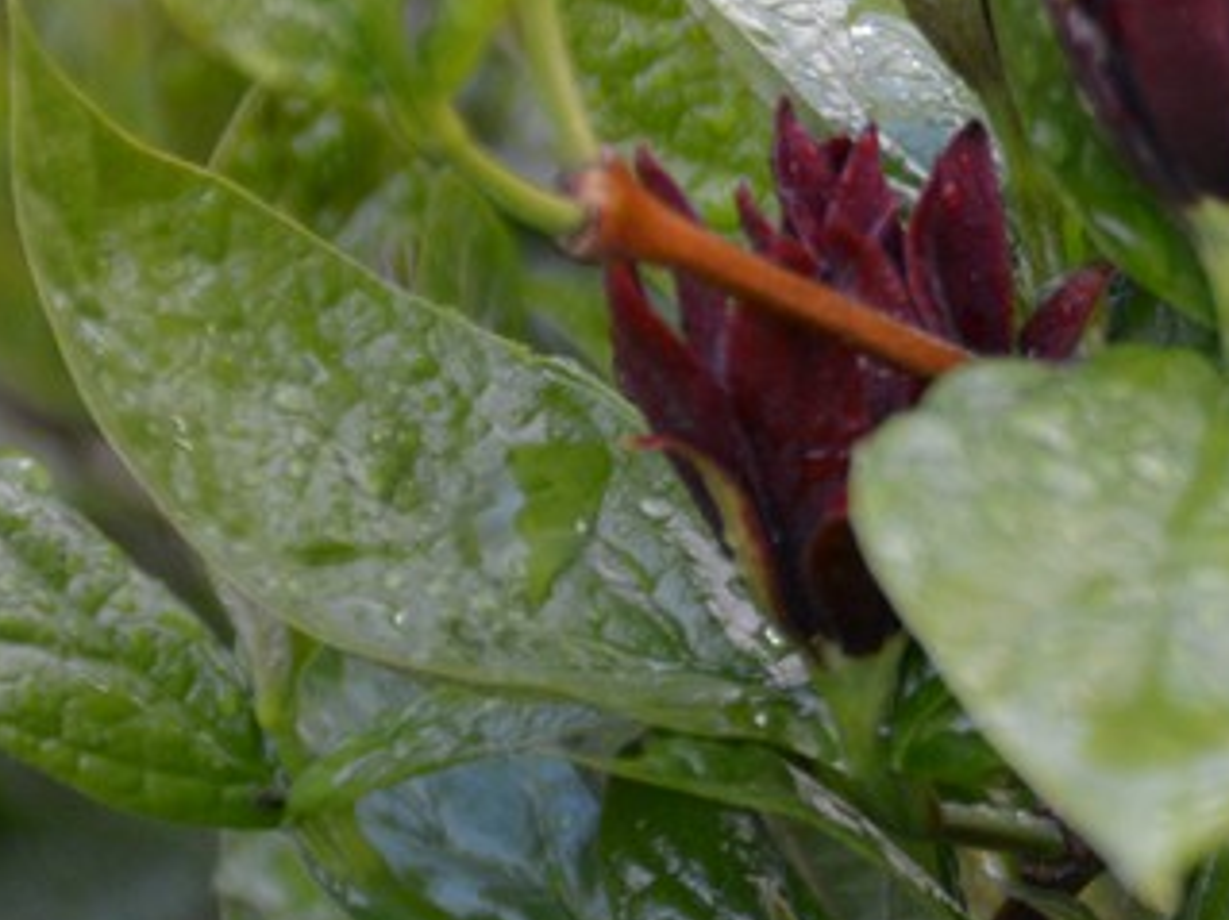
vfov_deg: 3.6
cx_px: 1587
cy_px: 133
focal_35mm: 417
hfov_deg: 4.7
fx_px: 14800
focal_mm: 90
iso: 800
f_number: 5.3
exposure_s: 1/250
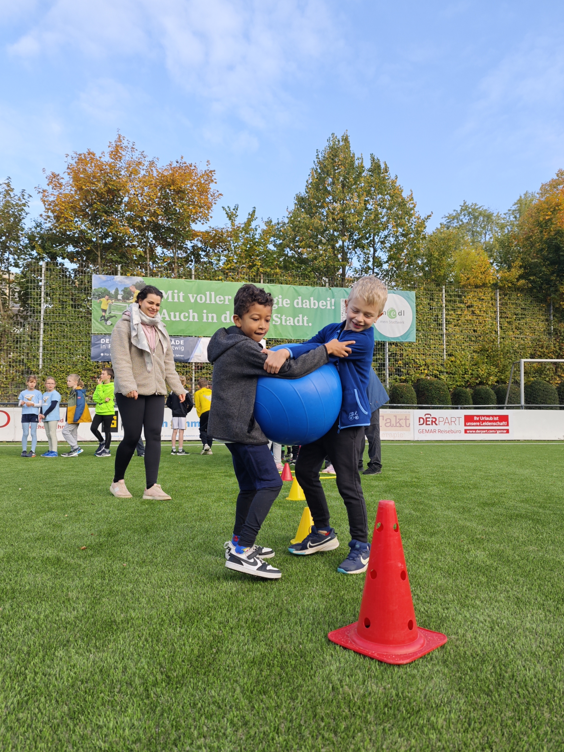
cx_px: 284
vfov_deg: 71.6
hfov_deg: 56.8
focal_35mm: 24
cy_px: 373
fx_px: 521
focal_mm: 6.55
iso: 50
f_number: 1.6
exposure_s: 1/720
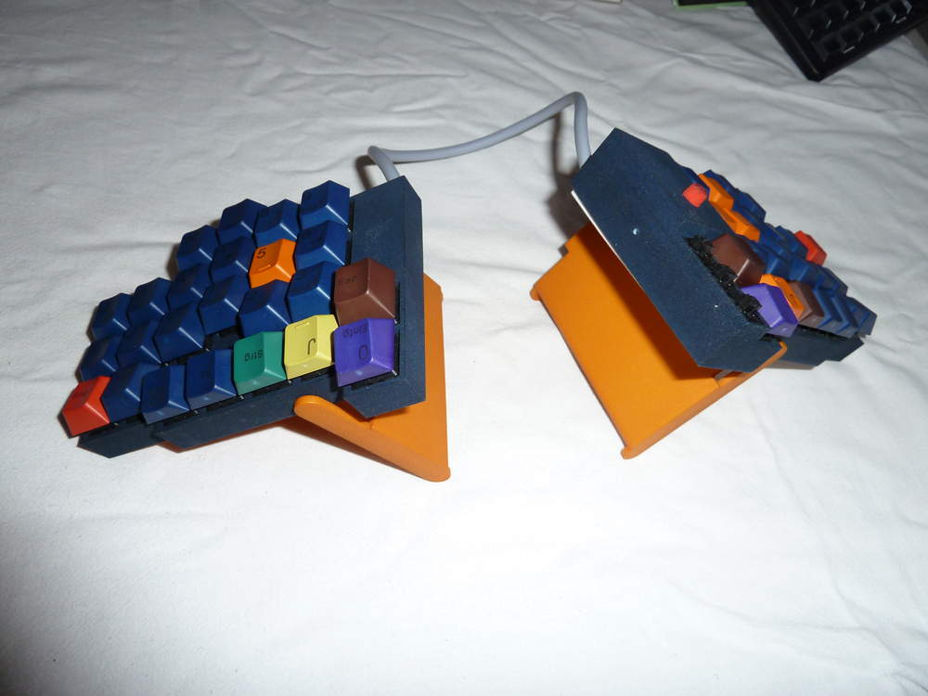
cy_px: 348
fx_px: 670
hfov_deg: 69.4
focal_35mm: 25
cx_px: 464
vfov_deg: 54.9
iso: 100
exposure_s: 1/30
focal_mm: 4.1
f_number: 3.3
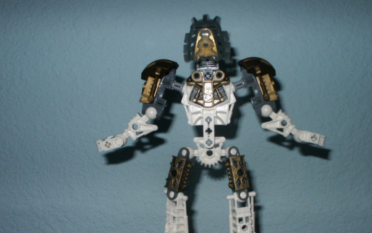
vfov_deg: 27.8
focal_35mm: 46
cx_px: 198
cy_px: 161
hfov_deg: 43.5
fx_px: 466
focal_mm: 7.18
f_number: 6.7
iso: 200
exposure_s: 1/45
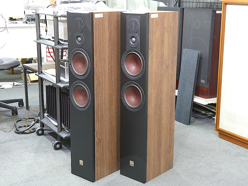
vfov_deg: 27.0
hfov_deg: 35.5
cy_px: 93
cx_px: 124
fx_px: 387
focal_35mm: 54
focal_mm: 9.6
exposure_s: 1/2
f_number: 4.1
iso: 200
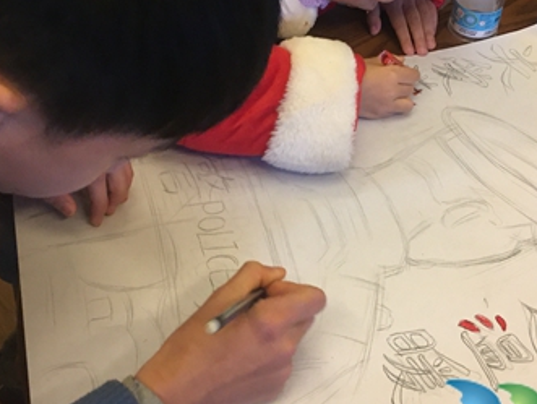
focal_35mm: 56
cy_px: 148
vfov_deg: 26.1
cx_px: 274
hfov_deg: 34.3
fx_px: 870
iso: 100
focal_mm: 4.15
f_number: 2.2
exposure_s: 1/8
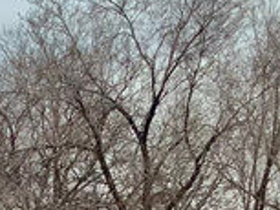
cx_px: -150
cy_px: 473
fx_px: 1570
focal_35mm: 194
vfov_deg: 7.3
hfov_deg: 9.9
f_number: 1.8
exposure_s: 1/1451
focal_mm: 3
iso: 16
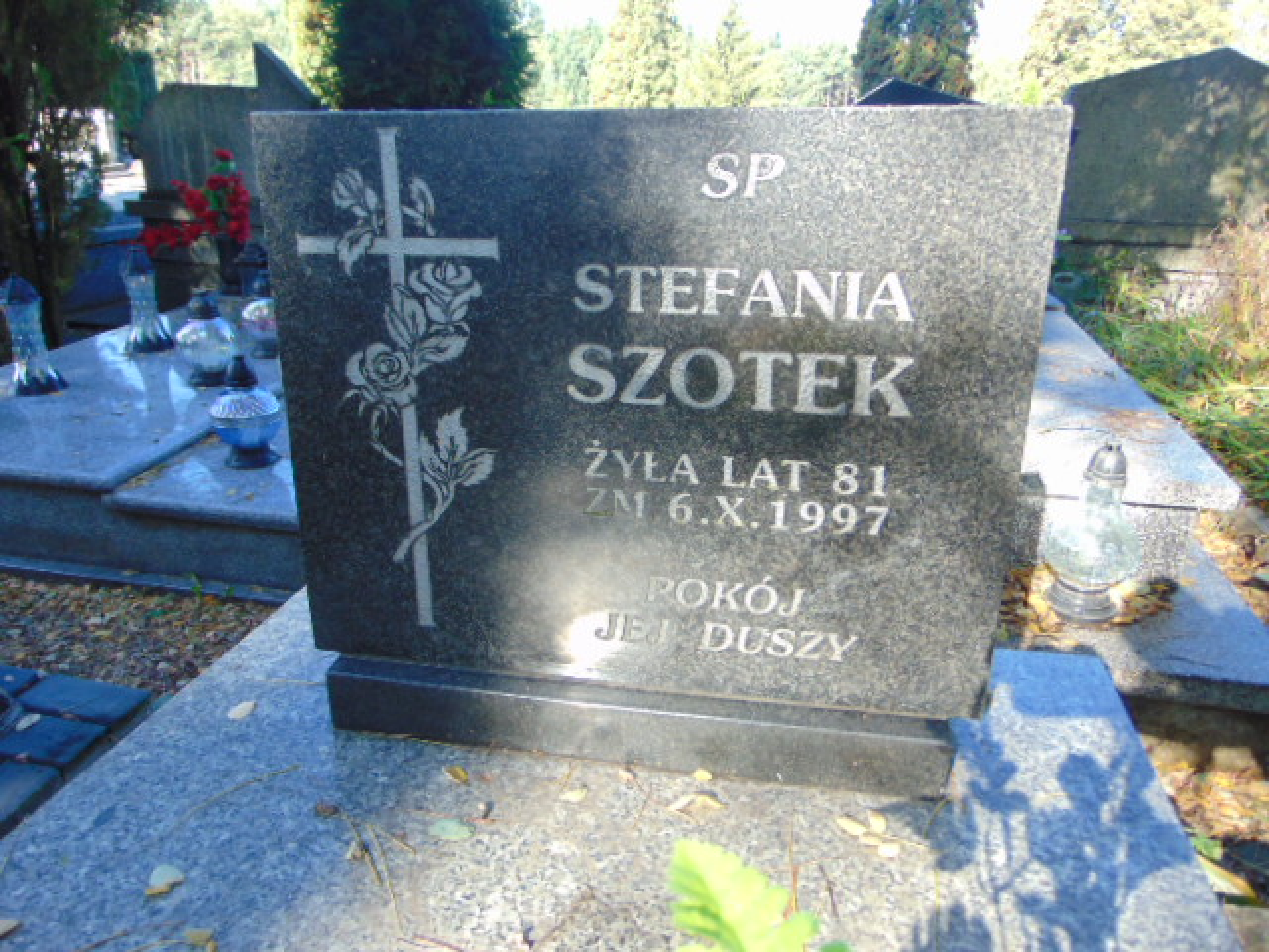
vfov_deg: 54.9
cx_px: 634
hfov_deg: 69.4
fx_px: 916
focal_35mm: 25
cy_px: 476
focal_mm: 4.5
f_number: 3
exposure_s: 1/200
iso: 160
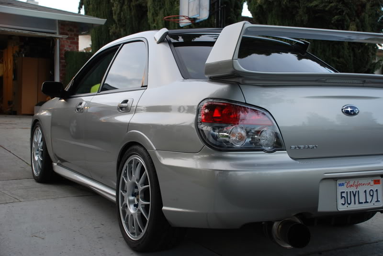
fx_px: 511
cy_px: 128
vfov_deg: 28.2
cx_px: 192
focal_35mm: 48
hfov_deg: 41.1
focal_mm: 32
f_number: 4.2
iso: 220
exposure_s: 1/30
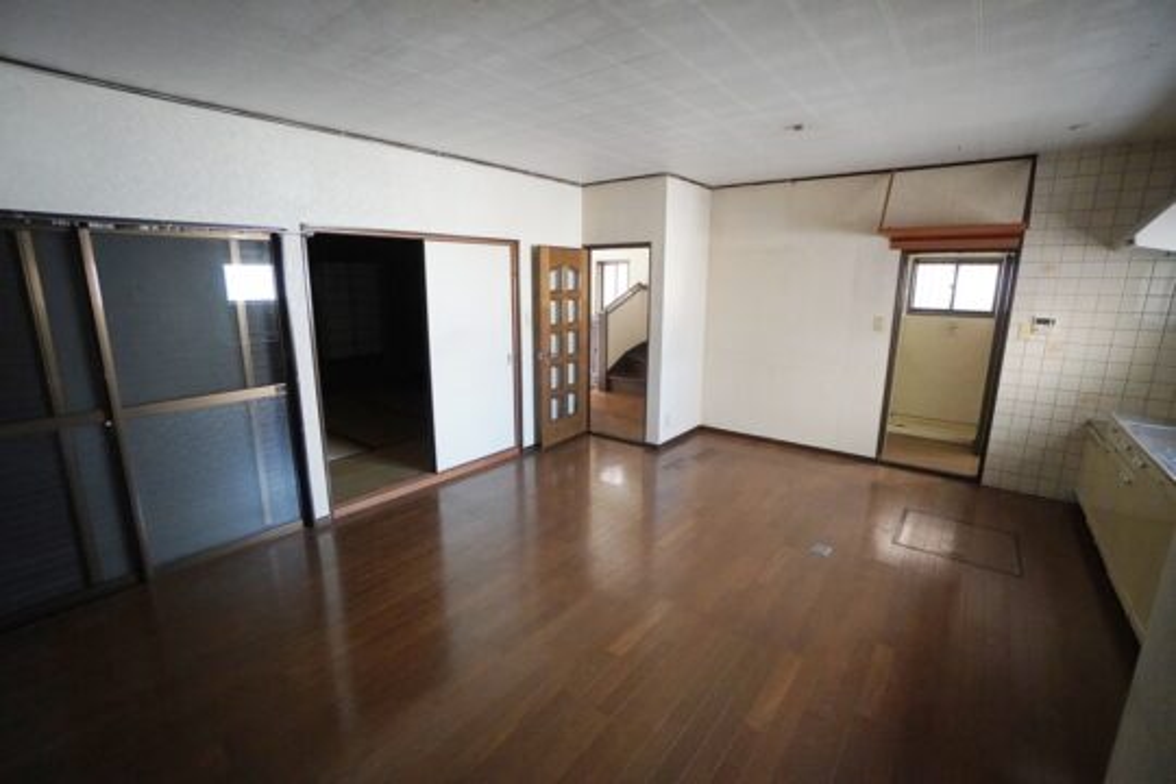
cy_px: 392
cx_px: 588
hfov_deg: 100.4
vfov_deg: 77.3
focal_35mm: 15
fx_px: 490
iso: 5000
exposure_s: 1/160
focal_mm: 10
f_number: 4
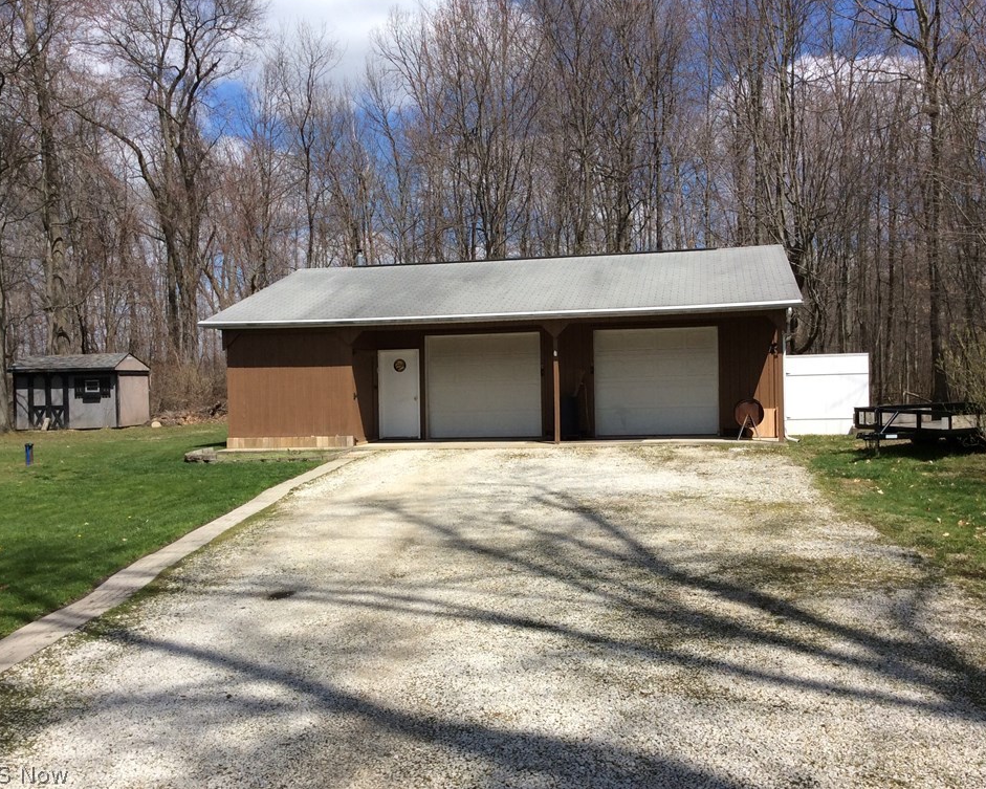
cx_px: 496
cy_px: 390
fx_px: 992
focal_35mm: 34
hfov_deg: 52.8
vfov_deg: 43.4
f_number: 2.4
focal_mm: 3.3
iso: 32
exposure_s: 1/1789
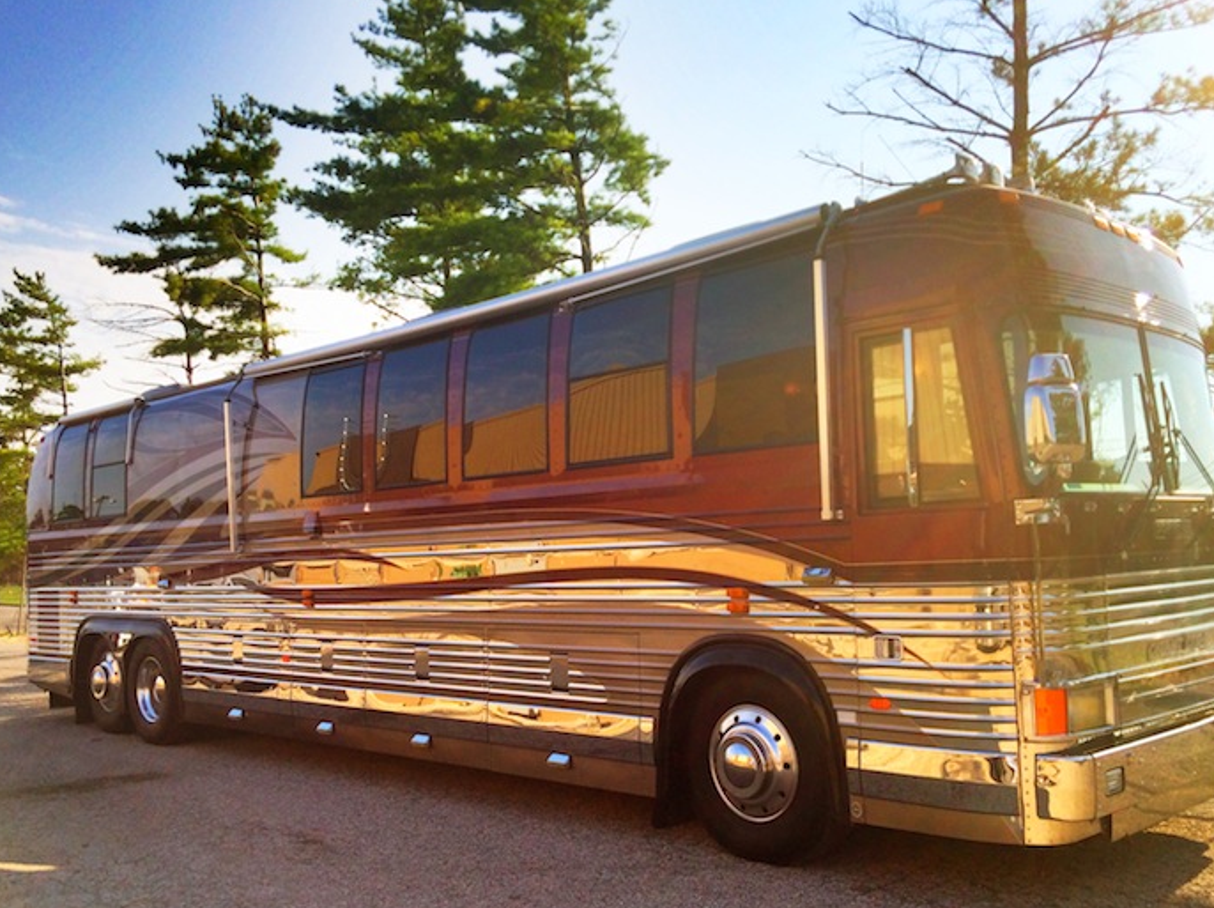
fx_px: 1226
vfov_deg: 40.6
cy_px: 508
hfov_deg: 52.7
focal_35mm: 35
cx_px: 632
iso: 40
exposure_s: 1/5128
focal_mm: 4.12
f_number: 2.2
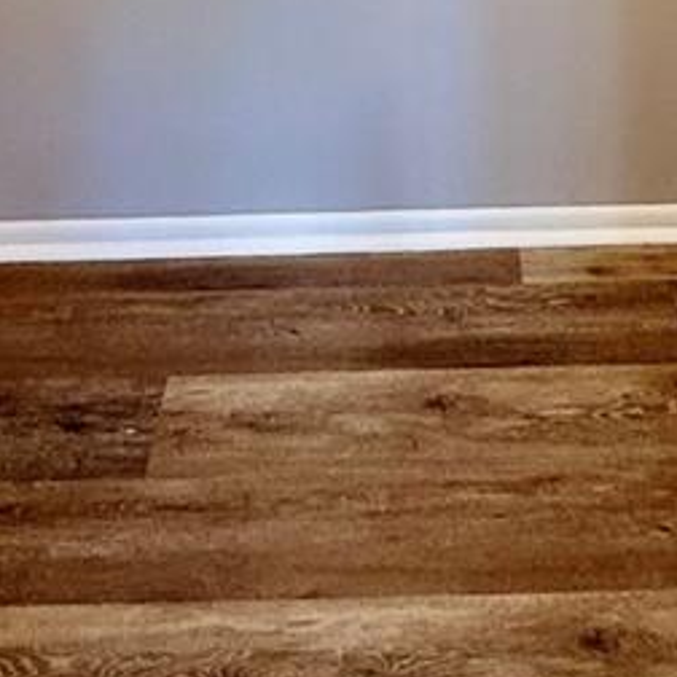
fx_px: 1305
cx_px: 430
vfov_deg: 23.9
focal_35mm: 59
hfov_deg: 28.9
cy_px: -296
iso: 250
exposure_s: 1/60
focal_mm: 2.22
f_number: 2.2
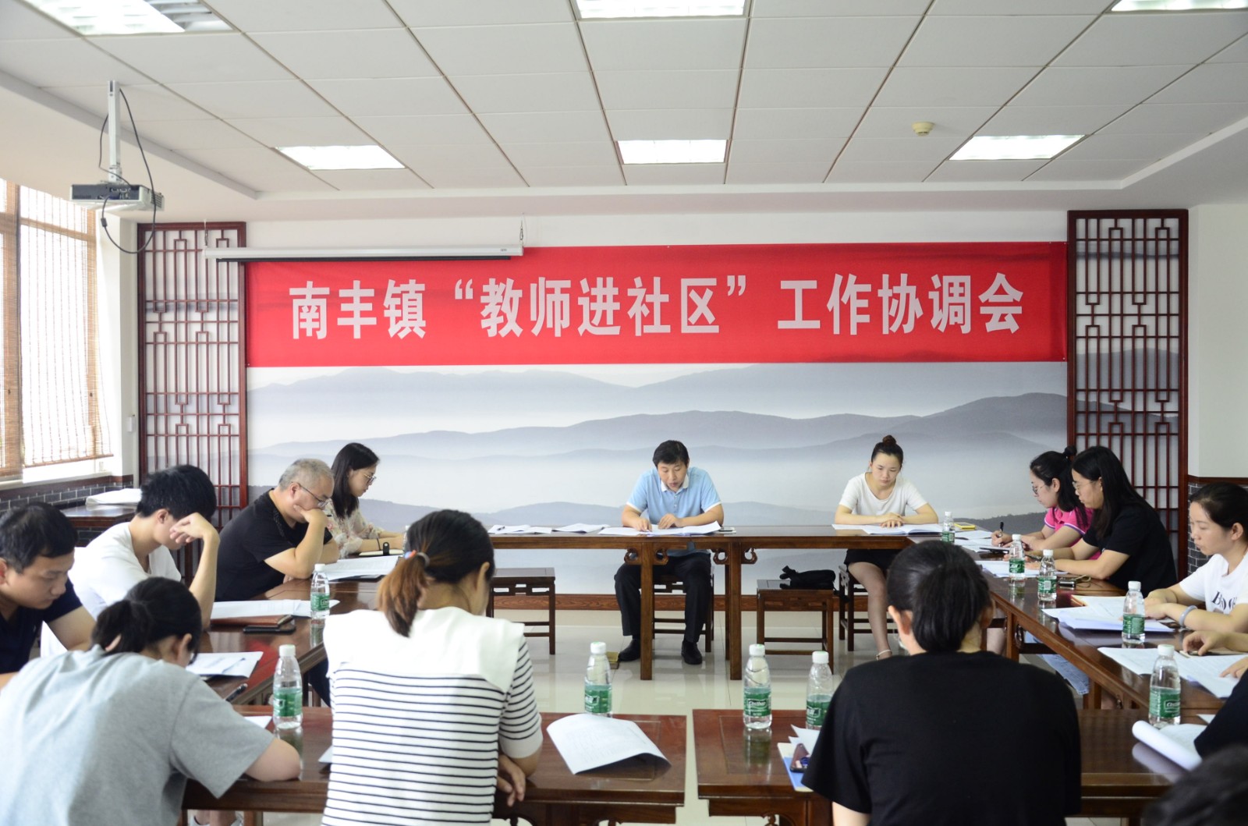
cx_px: 624
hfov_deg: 59.6
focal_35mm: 32
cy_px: 413
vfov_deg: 41.5
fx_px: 1090
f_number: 4
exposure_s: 1/80
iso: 1000
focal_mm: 21
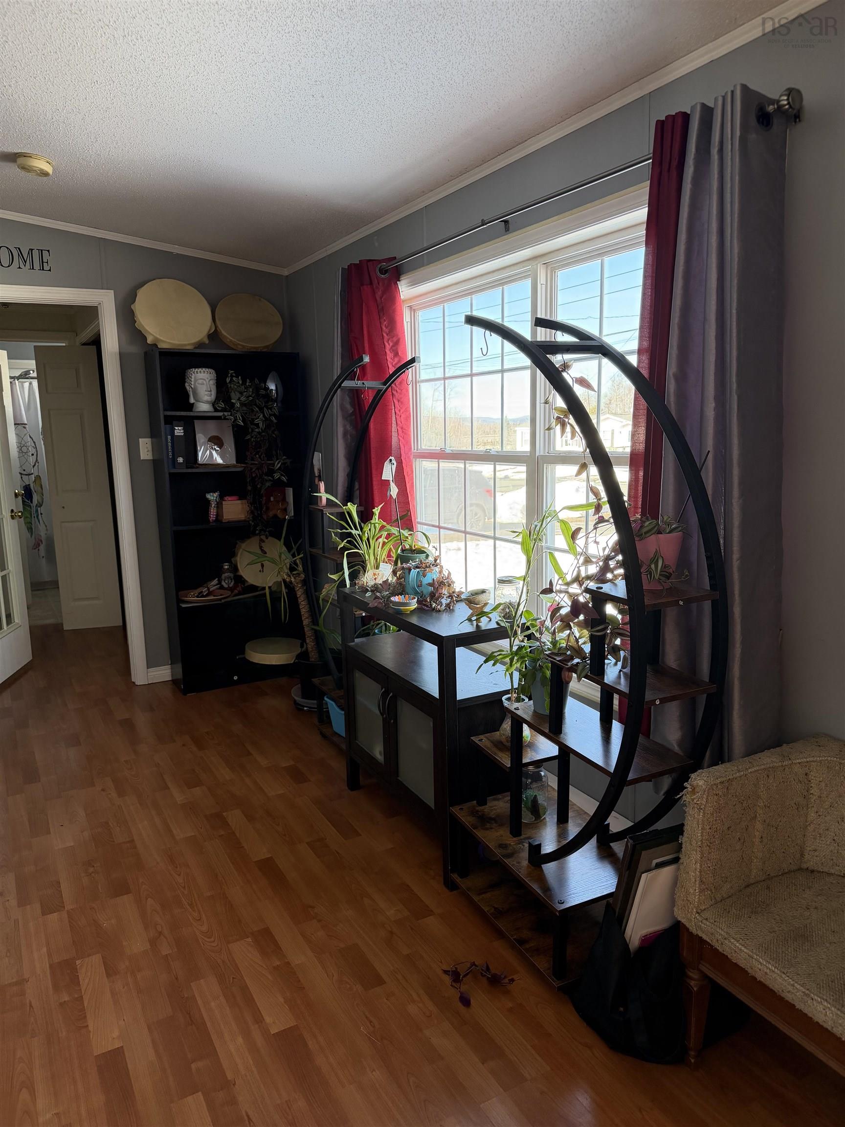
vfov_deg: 71.6
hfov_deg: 56.8
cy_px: 564
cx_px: 422
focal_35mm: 24
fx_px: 781
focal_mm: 6.76
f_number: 1.78
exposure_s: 1/222
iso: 160
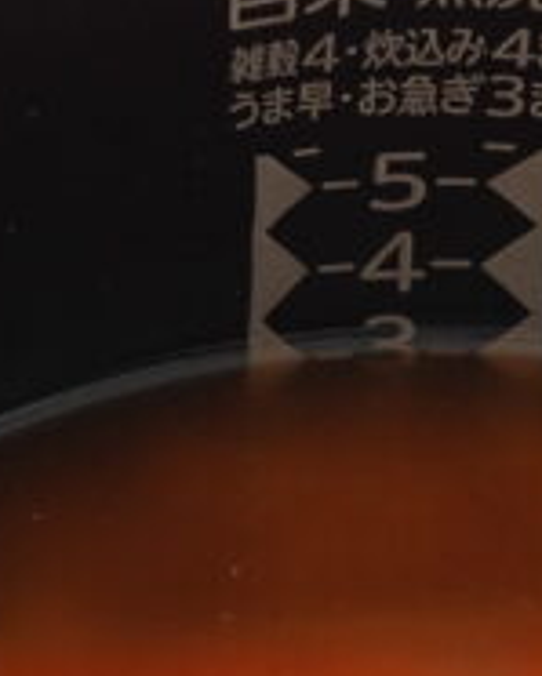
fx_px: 5421
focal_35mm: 271
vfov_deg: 7.1
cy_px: 776
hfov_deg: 5.7
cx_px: 469
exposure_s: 1/160
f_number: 4
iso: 800
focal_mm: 35
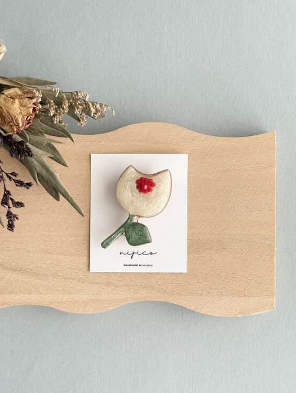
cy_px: 216
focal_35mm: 55
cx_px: 138
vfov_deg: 34.9
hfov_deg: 26.6
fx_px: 626
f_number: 1.78
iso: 200
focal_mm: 6.76
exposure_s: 1/60
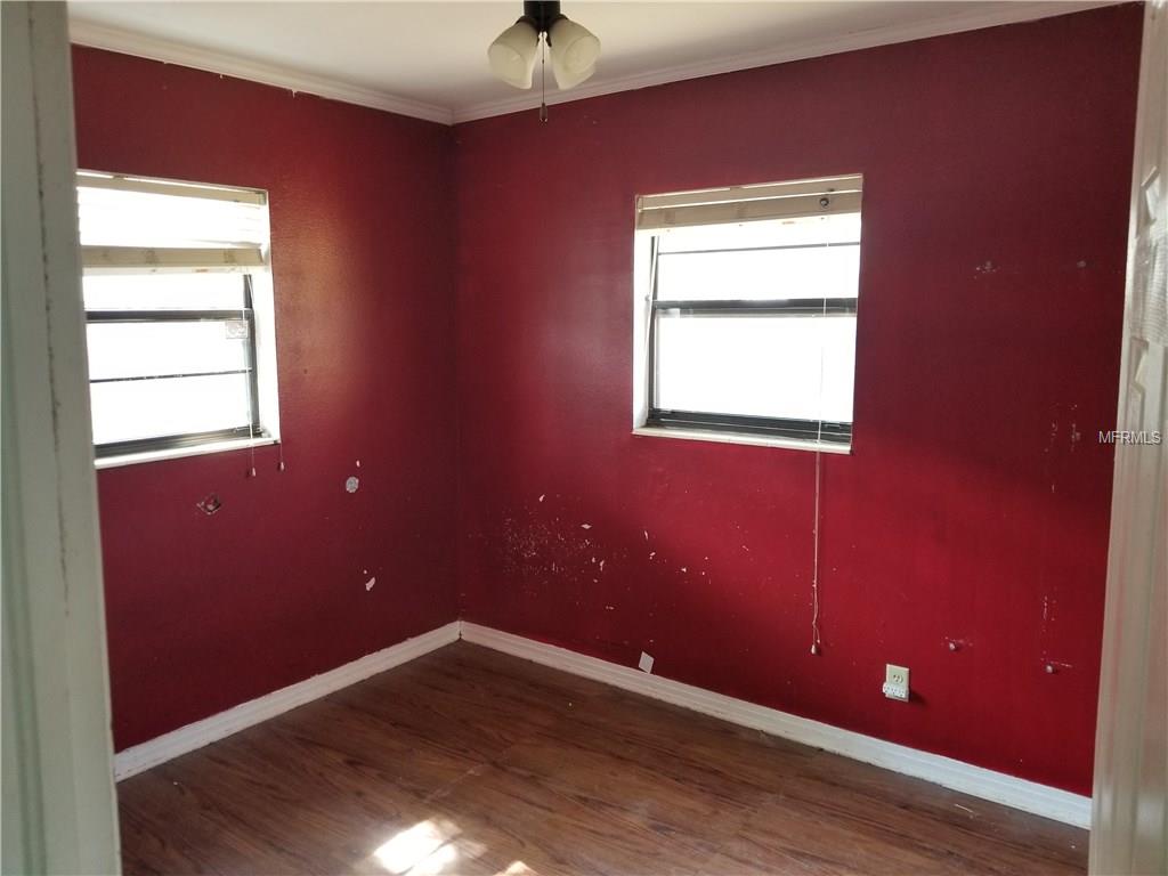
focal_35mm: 26
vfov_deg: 53.1
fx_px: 877
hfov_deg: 67.3
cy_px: 438
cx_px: 584
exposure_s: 1/40
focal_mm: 4.25
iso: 160
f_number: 1.7
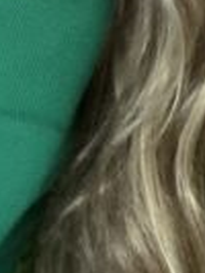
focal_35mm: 541
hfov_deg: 2.7
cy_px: -17
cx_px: -174
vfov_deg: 3.7
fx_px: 4265
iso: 200
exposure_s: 1/120
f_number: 2.8
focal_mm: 9
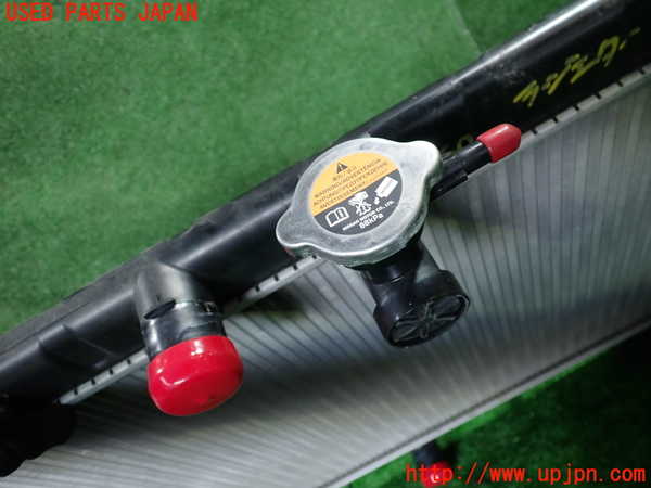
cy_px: 244
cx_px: 326
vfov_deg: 46.8
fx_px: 564
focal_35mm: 30
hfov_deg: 60.0
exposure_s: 1/30
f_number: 2.3
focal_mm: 5.4
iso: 200
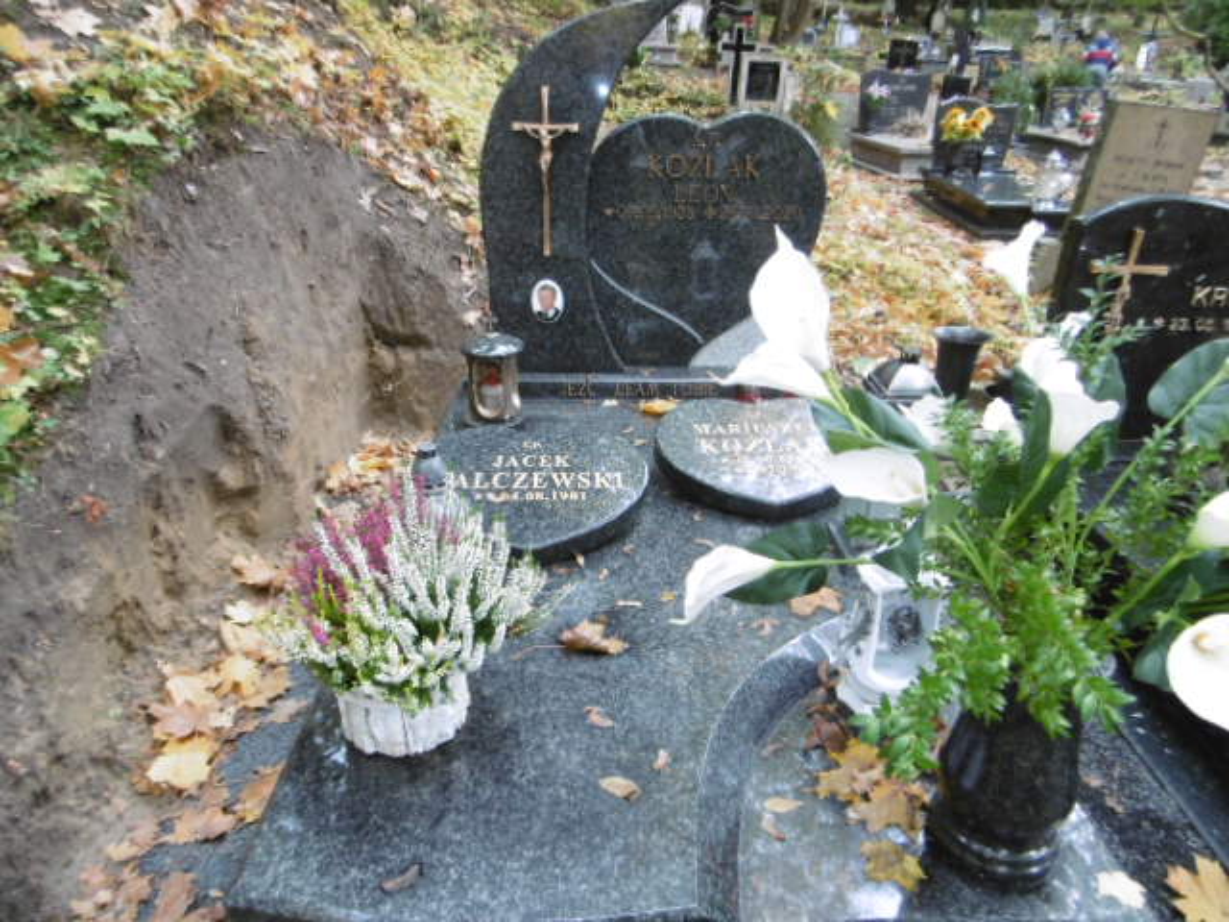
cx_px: 614
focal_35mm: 24
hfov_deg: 71.6
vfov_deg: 56.8
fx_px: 852
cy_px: 461
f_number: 3.1
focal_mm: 4.3
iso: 250
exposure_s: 1/60
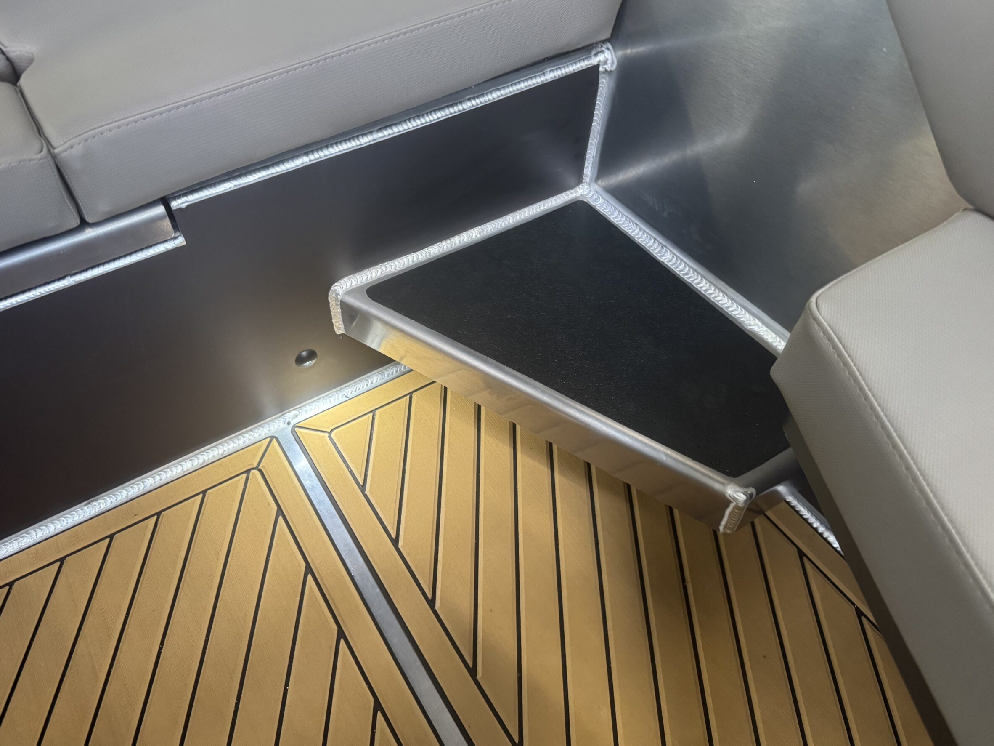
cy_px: 375
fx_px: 747
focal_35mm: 26
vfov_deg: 53.1
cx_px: 490
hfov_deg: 67.3
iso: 500
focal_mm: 6.76
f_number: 1.78
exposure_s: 1/50
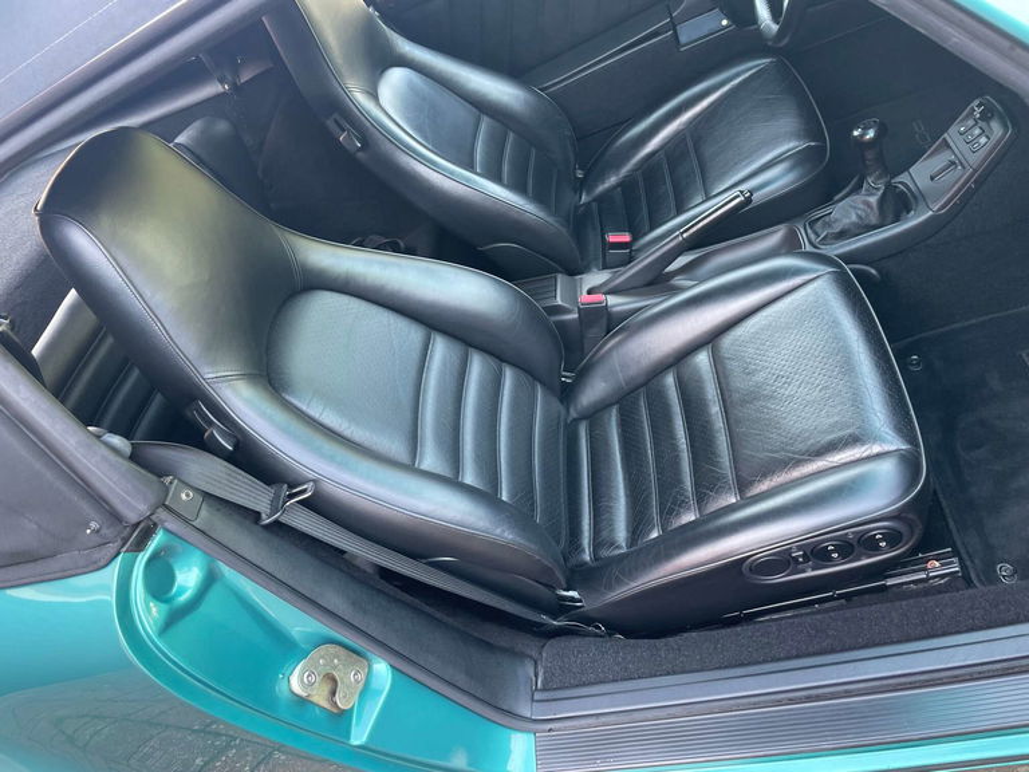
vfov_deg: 53.1
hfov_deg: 67.3
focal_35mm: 26
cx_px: 514
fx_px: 773
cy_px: 386
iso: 125
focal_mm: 4.2
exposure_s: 1/104
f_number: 1.6
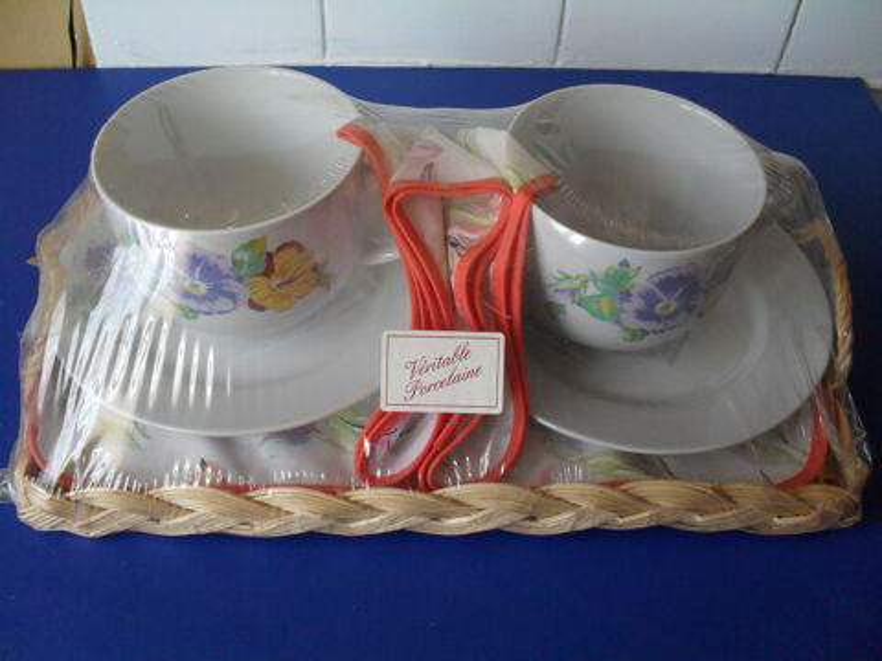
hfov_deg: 52.6
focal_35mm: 35
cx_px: 441
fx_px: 892
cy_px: 330
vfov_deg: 40.7
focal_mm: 6.3
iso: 200
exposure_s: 1/30
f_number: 3.2
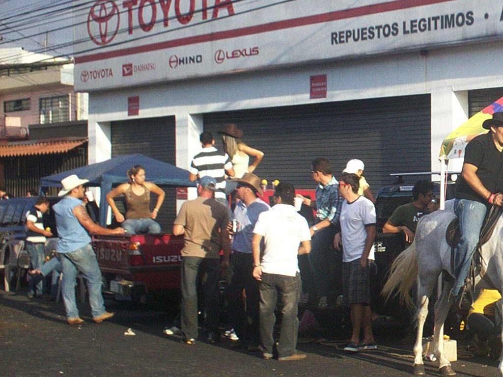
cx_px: 252
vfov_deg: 39.7
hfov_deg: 51.4
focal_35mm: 36
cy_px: 188
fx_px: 523
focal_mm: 6
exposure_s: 1/219
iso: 100
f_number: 4.5
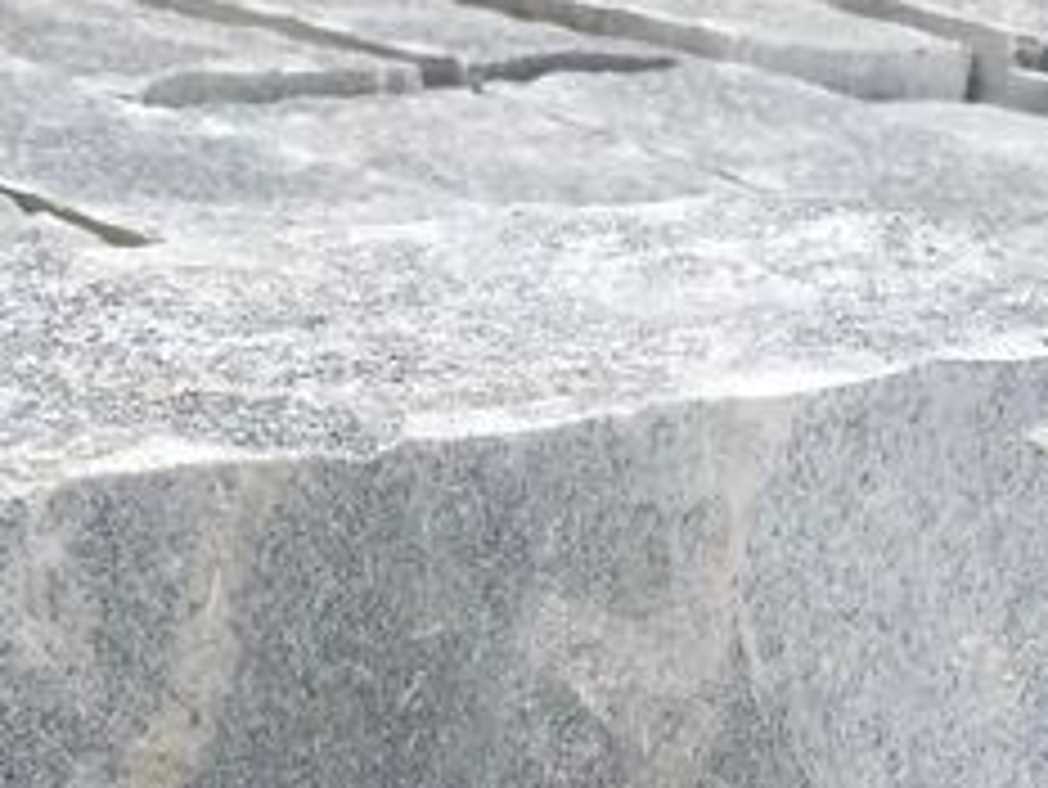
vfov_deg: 11.5
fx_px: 3726
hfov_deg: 16.0
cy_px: 1252
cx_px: 540
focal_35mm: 123
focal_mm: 3.99
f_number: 1.8
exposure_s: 1/656
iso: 20
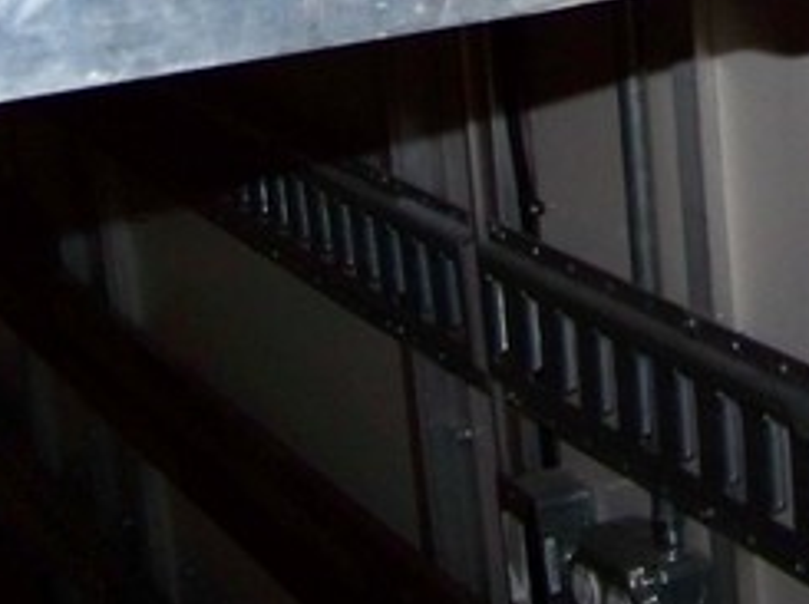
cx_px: 961
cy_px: -35
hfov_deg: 18.2
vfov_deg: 14.1
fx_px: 2404
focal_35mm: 103
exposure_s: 1/30
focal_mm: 5.85
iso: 200
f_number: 2.8
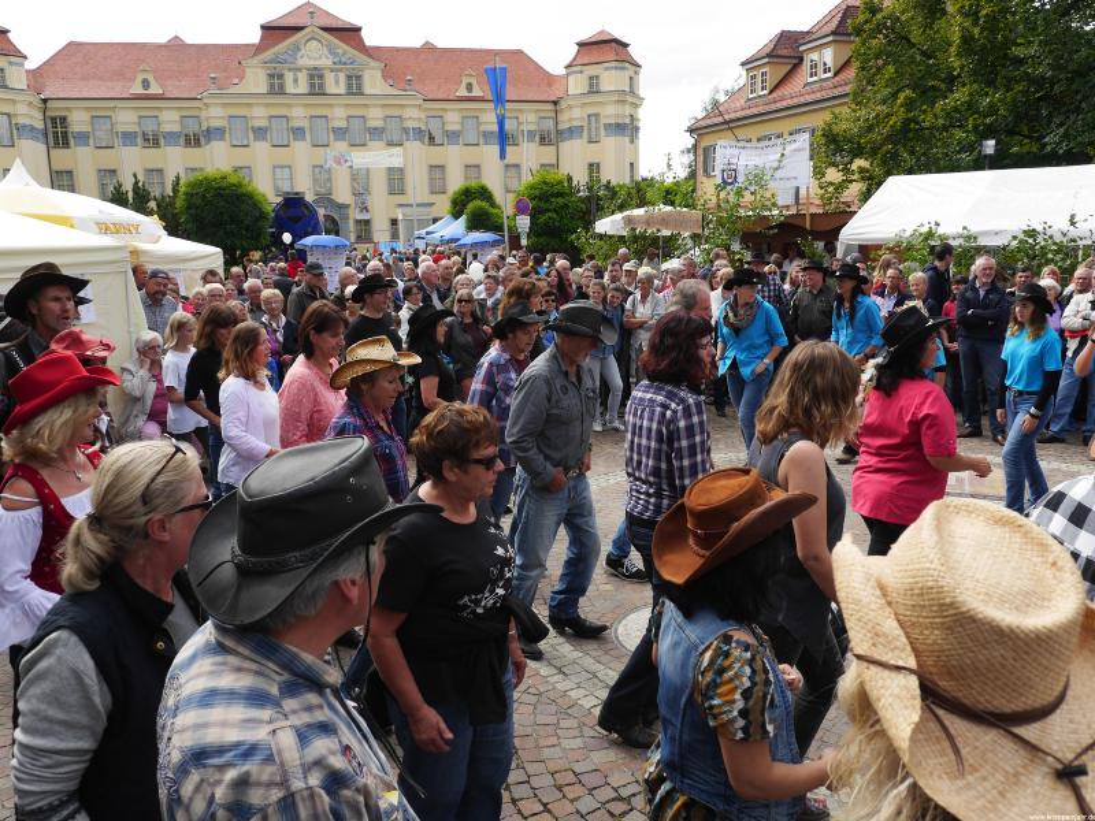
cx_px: 548
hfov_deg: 63.4
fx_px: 886
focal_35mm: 28
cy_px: 410
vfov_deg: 49.7
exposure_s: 1/320
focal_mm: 14
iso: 200
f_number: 6.3
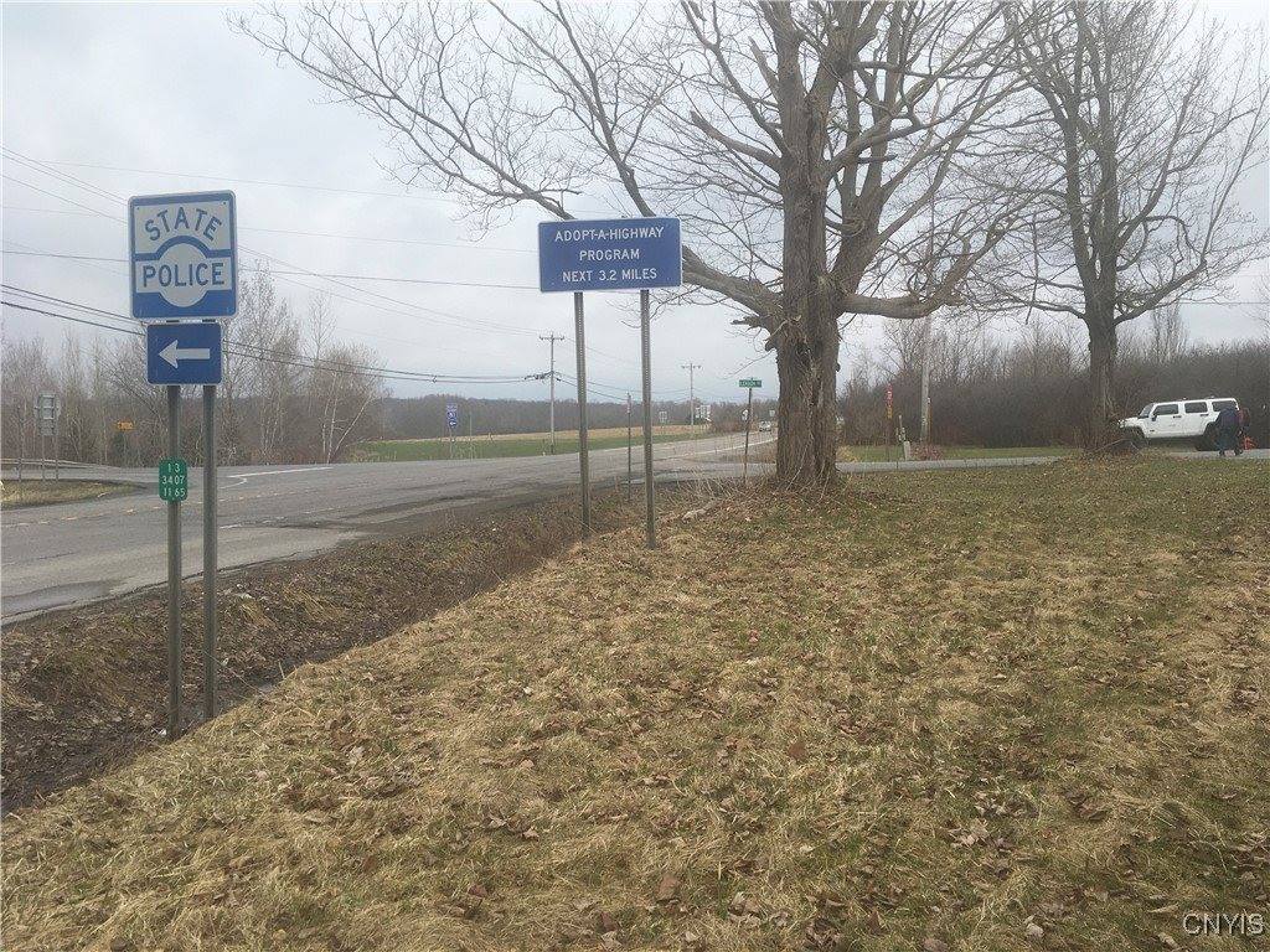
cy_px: 476
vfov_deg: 48.2
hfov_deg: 61.7
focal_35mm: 29
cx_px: 635
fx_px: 1064
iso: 25
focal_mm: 4.15
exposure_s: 1/1570
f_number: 2.2
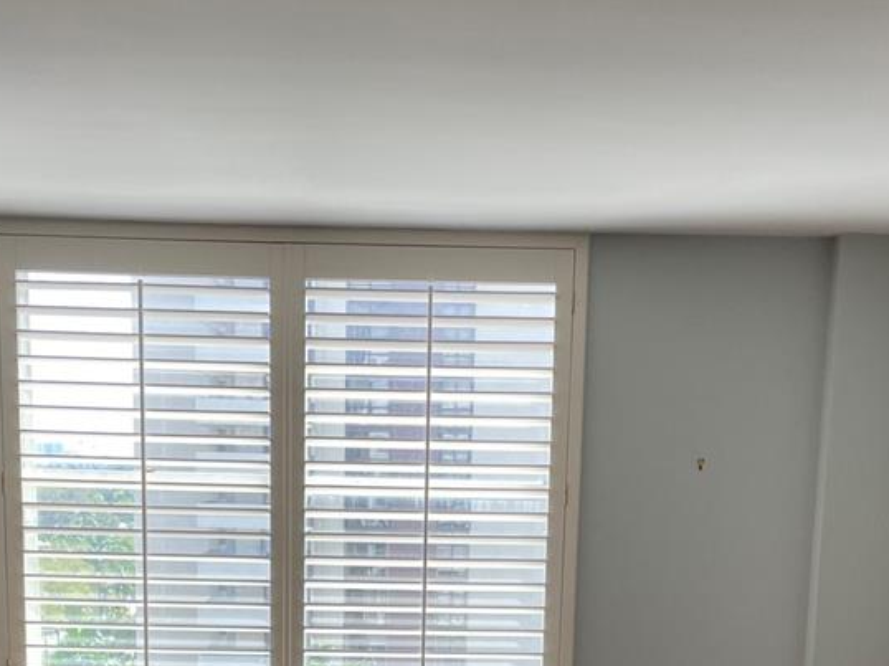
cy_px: 739
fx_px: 1489
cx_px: 428
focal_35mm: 58
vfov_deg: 23.6
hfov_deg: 33.2
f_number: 1.6
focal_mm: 4.2
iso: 32
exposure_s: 1/163
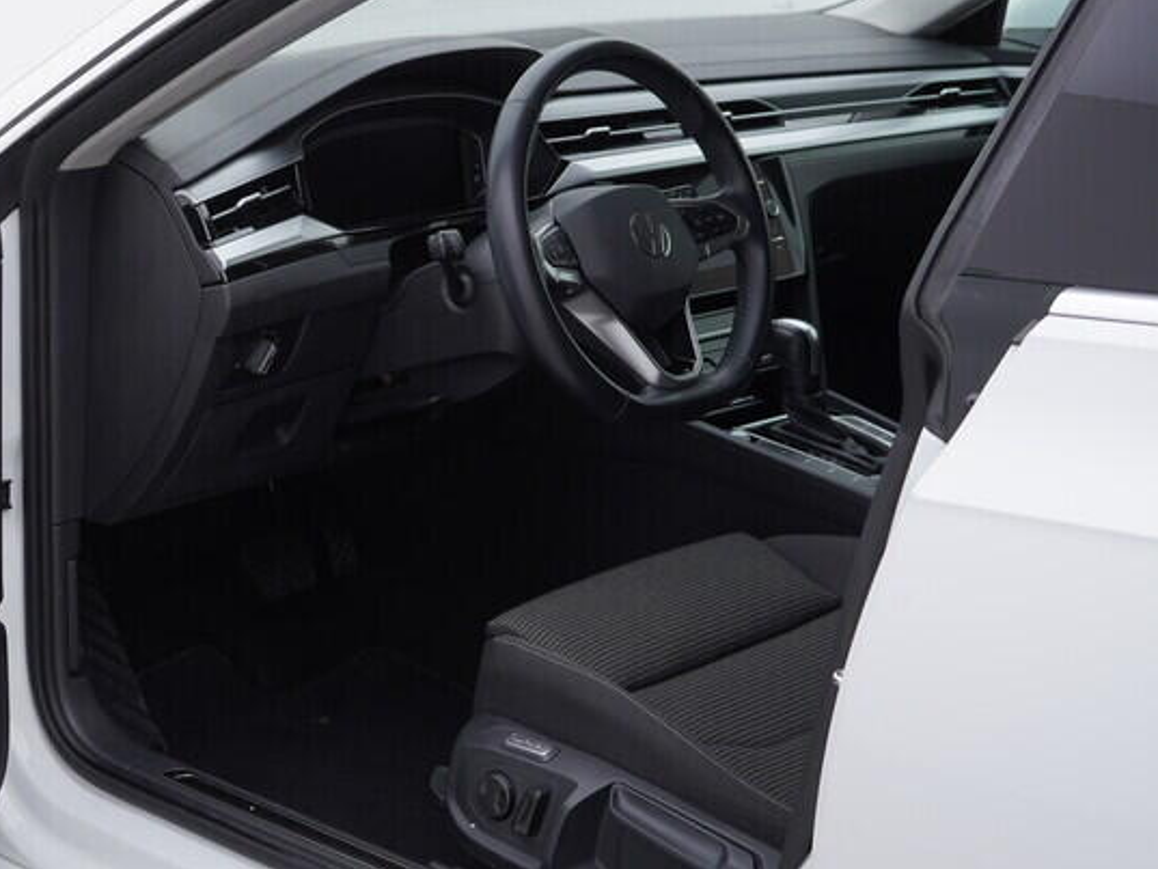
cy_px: 452
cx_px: 112
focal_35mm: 66
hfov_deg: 28.2
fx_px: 2208
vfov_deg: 22.3
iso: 125
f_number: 4
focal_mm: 24
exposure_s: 1/80
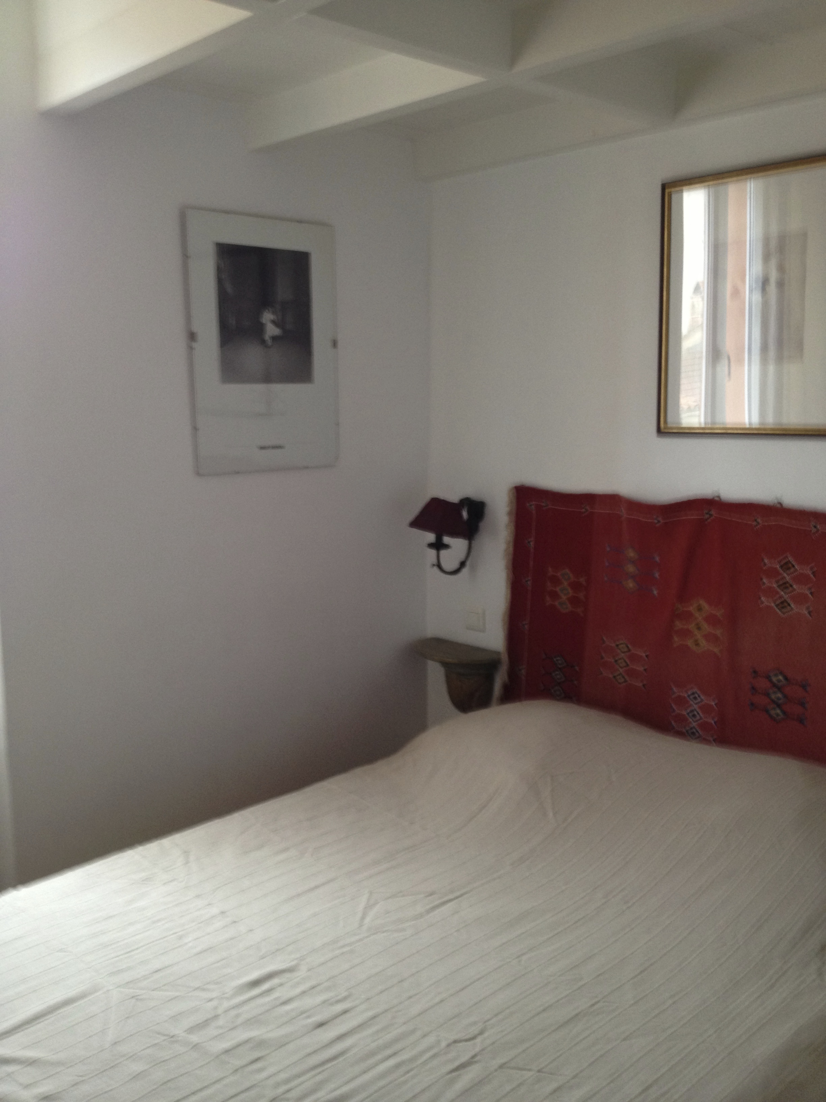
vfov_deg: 52.6
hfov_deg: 40.7
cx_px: 413
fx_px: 1114
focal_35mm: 35
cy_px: 551
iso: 100
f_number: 2.4
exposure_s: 1/20
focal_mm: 4.28
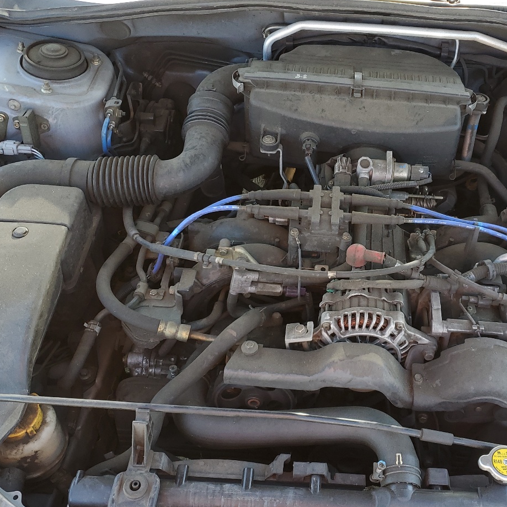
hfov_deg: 41.3
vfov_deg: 41.9
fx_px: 663
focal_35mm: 40
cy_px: 261
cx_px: 336
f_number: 1.5
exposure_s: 1/192
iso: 50
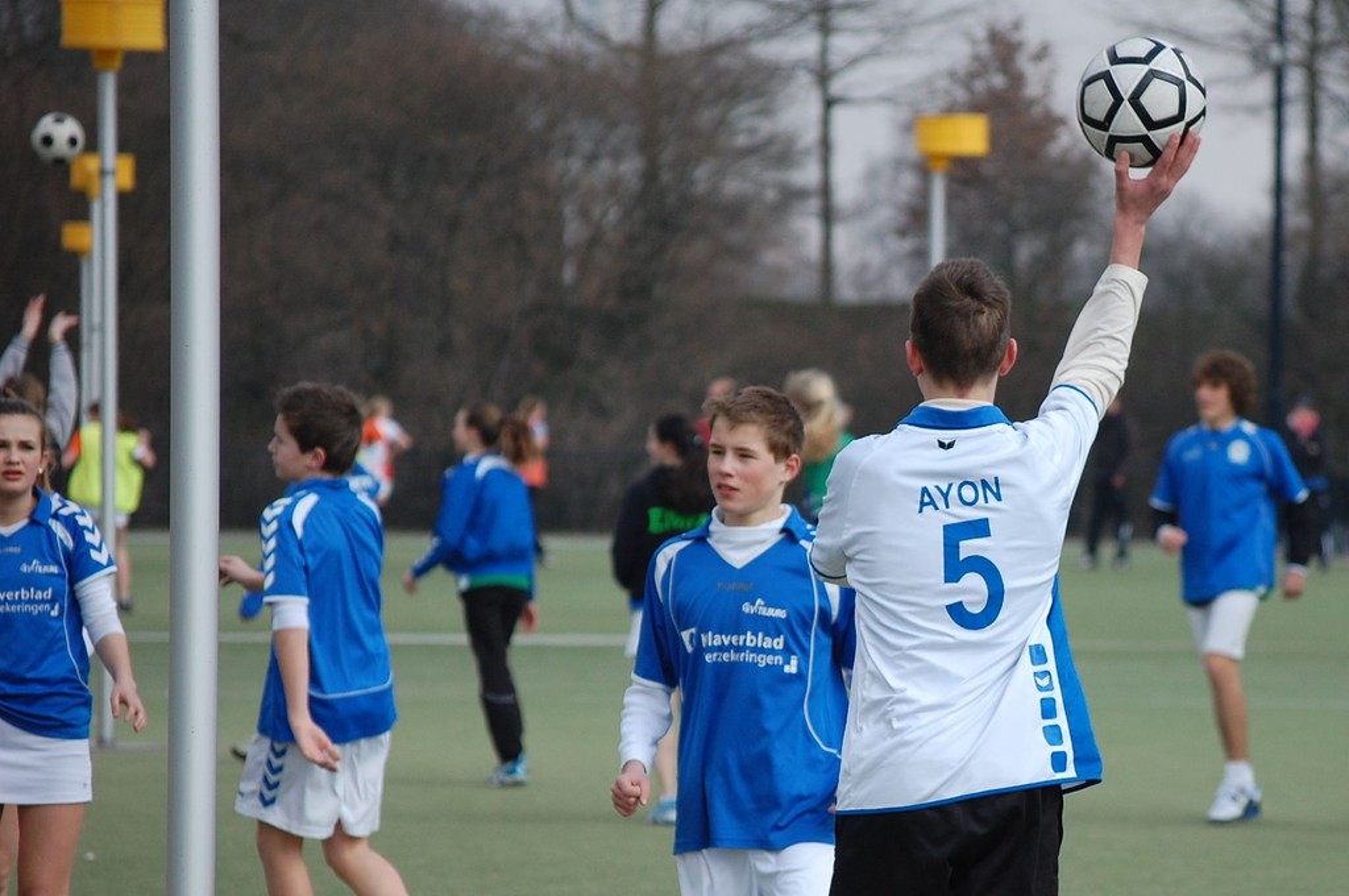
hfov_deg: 11.4
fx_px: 6736
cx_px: 674
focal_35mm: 180
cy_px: 448
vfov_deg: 7.6
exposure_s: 1/1000
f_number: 4.8
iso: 280
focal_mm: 120
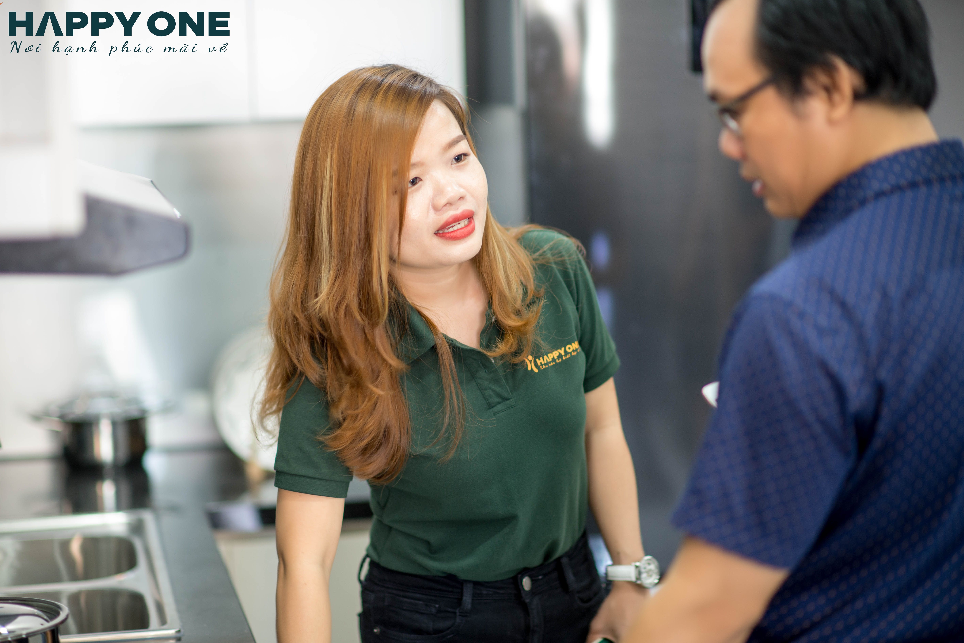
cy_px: 325
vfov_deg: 15.2
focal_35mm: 90
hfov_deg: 22.6
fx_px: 2411
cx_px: 465
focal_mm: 85
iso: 400
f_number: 1.6
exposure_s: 1/50
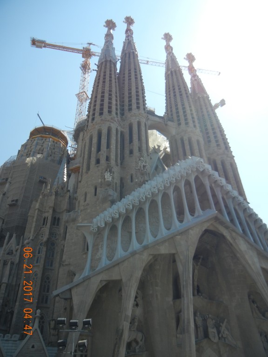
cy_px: 178
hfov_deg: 46.8
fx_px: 310
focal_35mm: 30
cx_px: 134
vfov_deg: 60.0
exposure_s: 1/392
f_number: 7
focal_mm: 5.4
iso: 160
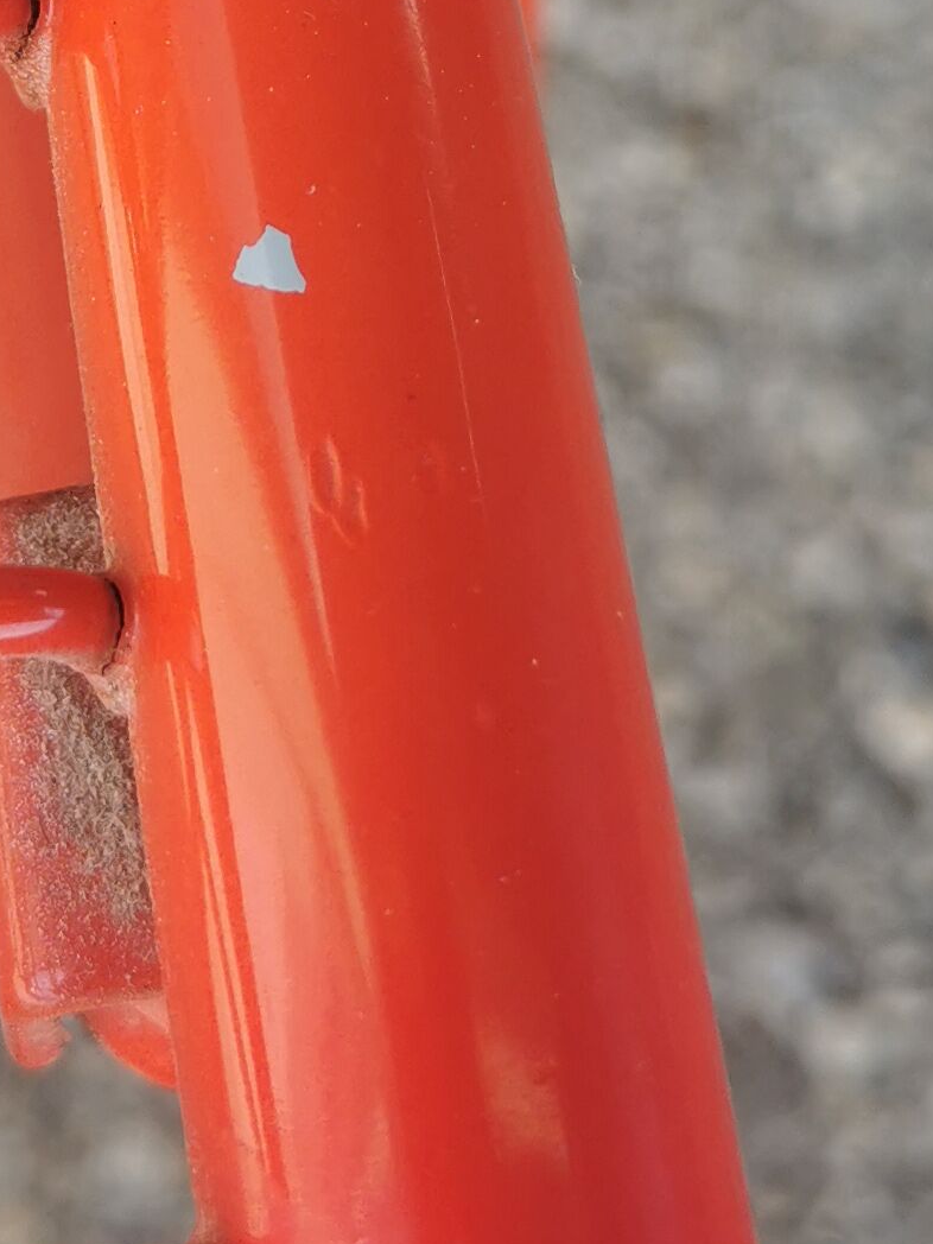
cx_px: 247
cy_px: 120
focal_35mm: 94
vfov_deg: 20.4
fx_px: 3378
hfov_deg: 15.7
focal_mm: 5.58
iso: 50
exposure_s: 1/348
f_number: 1.8
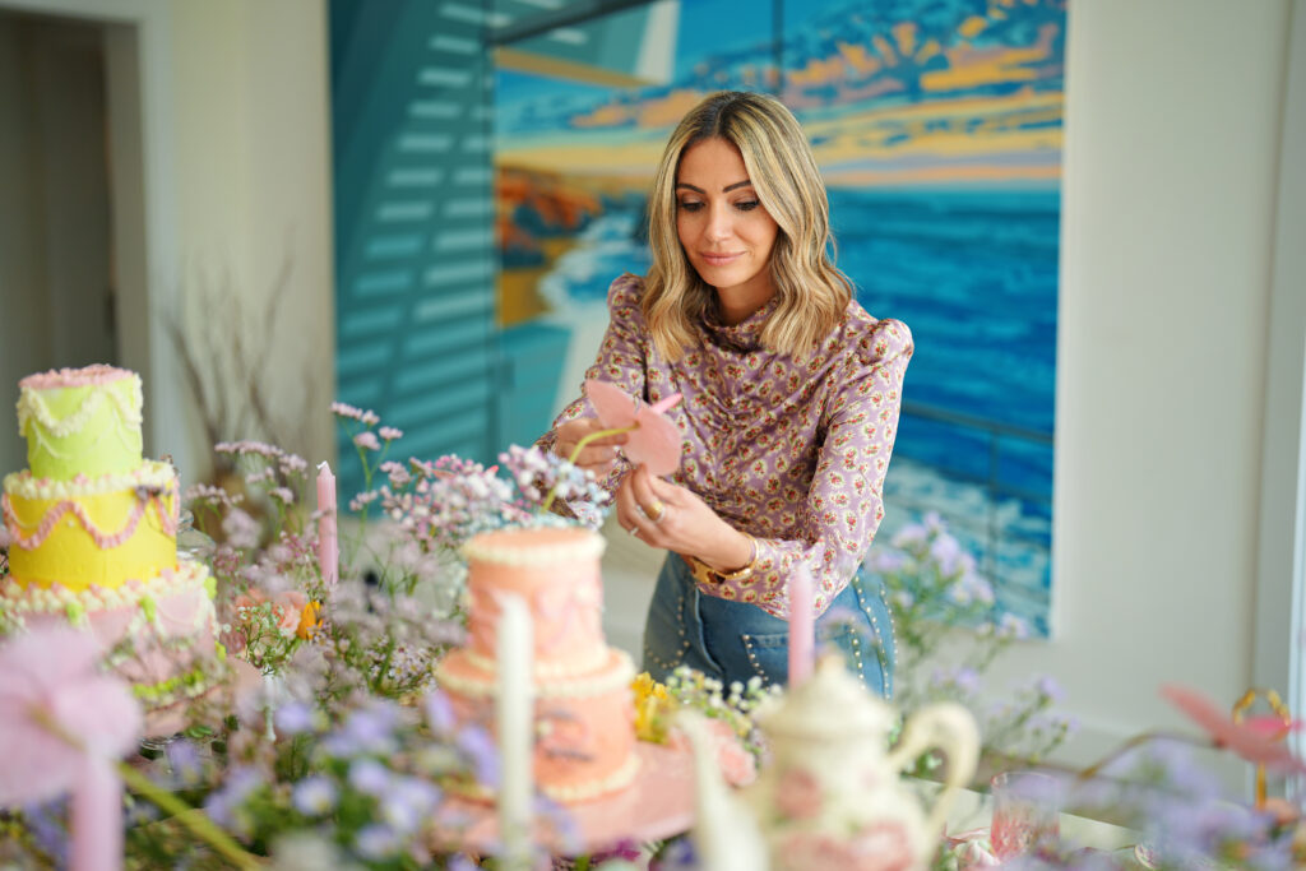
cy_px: 436
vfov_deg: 27.0
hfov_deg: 39.6
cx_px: 653
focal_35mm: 50
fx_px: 1814
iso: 160
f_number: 1.4
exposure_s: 1/200
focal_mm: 50
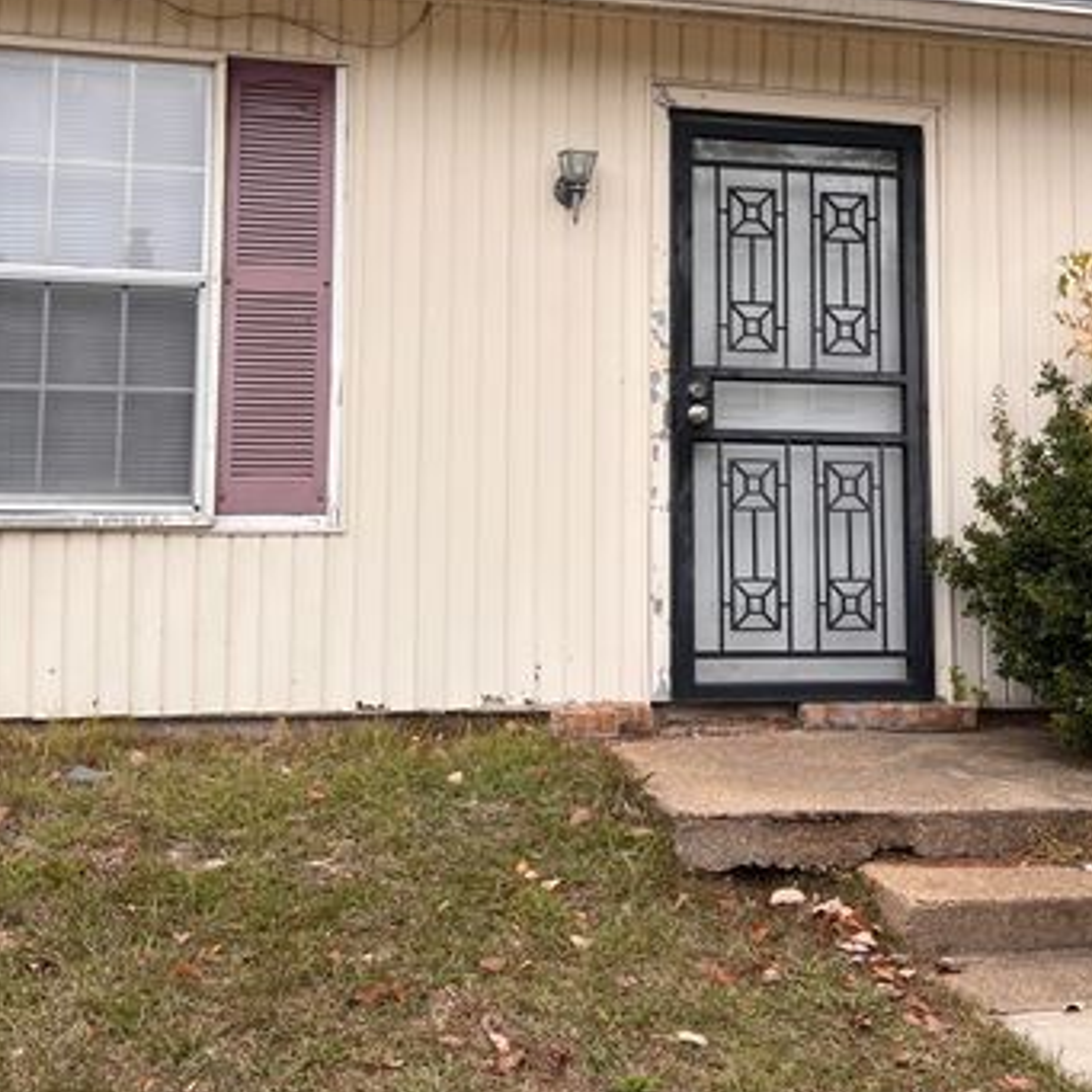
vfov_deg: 36.8
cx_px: 477
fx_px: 1606
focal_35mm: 45
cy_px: 299
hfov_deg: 37.5
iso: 50
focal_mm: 5.1
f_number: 1.6
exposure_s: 1/583
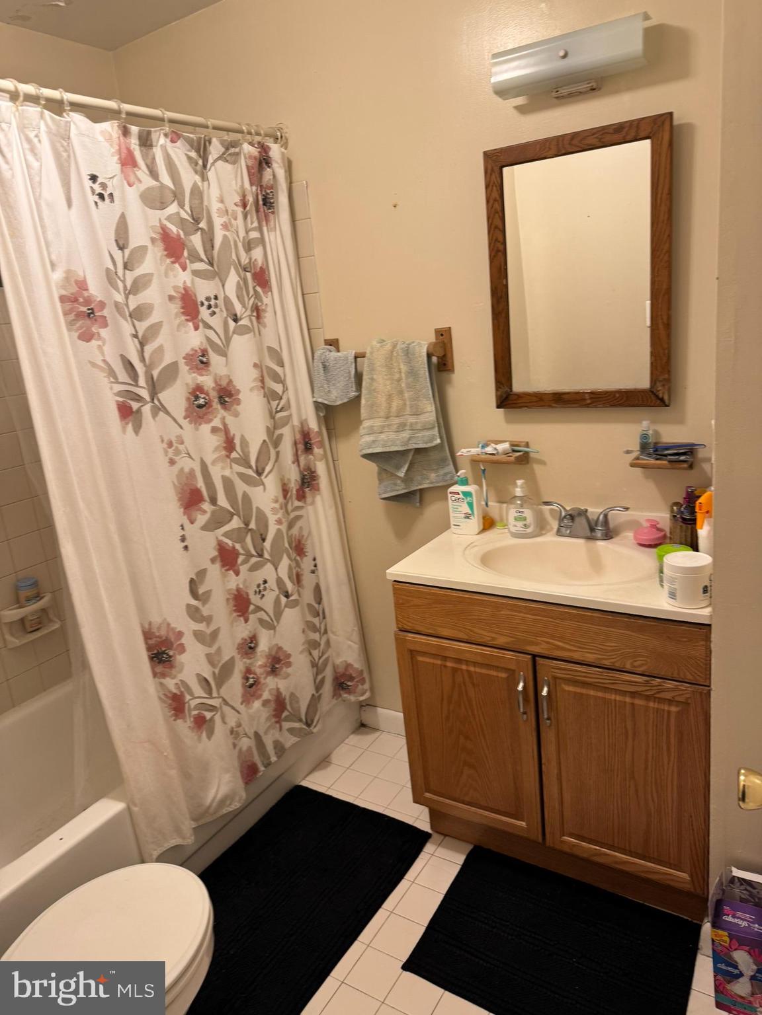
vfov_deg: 71.6
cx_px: 381
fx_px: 704
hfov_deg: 56.8
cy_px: 508
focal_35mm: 24
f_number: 1.78
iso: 125
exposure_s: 1/60
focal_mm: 6.76
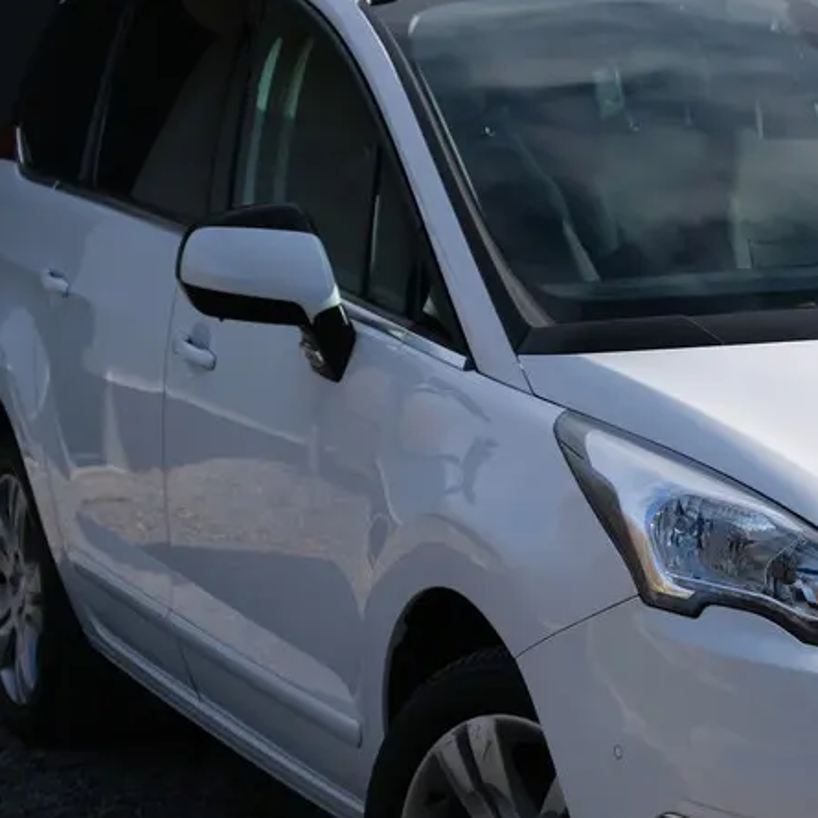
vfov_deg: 12.0
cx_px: 846
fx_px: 3877
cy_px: 506
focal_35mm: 145
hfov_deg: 11.9
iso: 320
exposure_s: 1/900
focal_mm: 44.4
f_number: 5.6
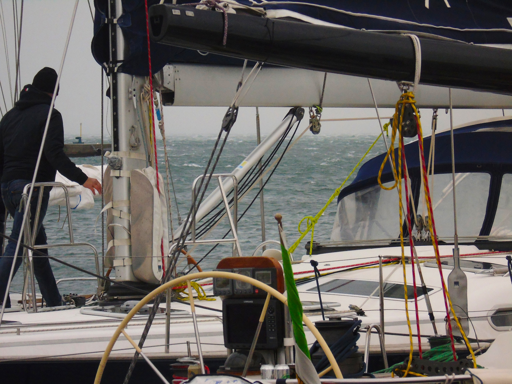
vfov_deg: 7.0
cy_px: 192
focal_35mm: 212
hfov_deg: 9.3
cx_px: 256
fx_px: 3136
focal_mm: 38
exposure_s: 1/320
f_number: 4.7
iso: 400
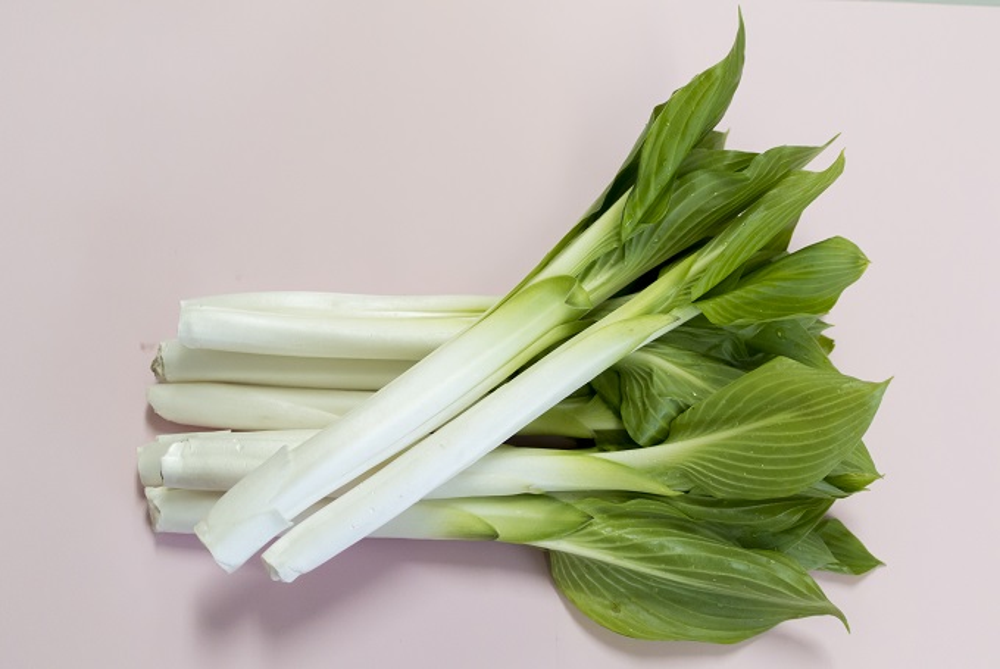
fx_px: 1363
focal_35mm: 49
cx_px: 500
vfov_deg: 27.6
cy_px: 334
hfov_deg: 40.3
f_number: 2
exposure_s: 1/250
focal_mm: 18.5
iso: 320
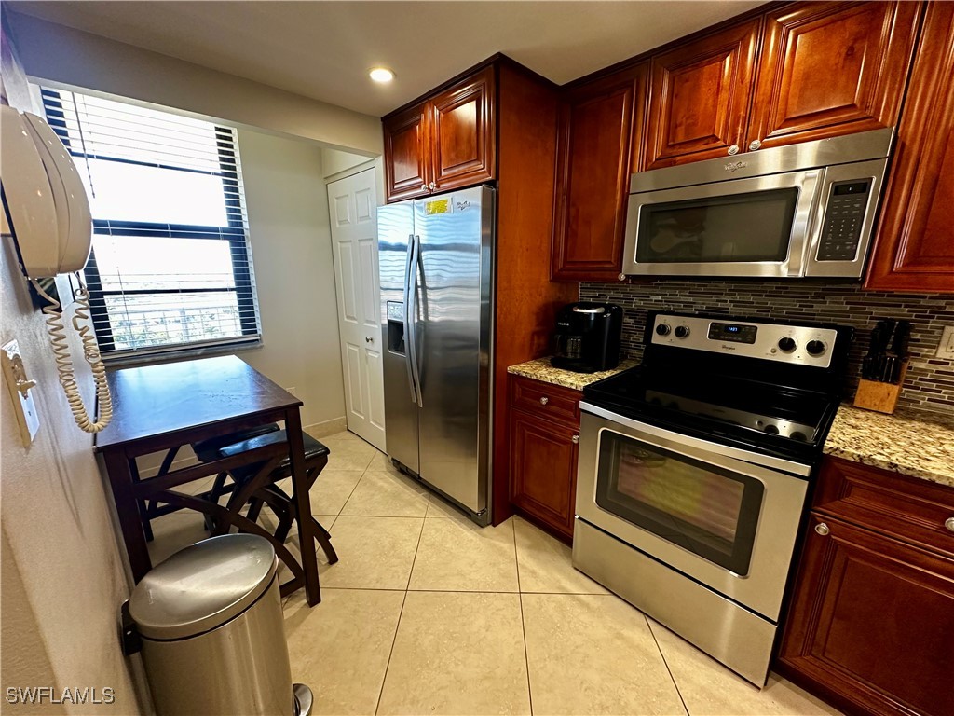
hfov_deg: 102.1
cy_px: 358
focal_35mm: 14
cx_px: 477
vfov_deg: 85.7
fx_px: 386
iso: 320
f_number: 2.2
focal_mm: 2.22
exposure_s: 1/60
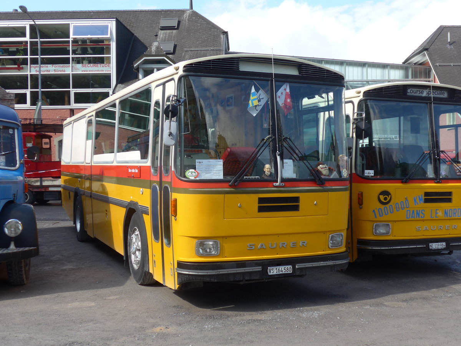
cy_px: 173
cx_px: 230
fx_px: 586
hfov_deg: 42.9
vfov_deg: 32.9
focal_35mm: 44
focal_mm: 9
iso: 80
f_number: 2.8
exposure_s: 1/640
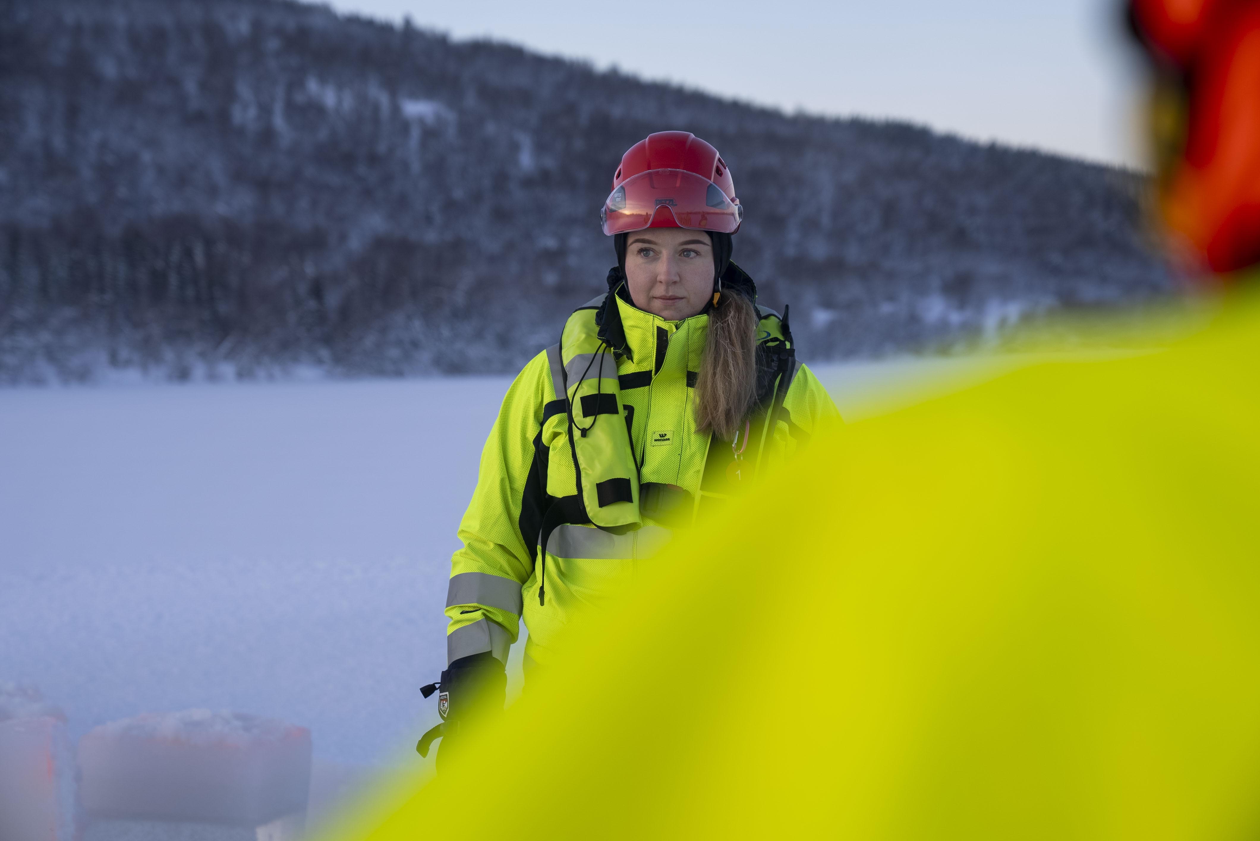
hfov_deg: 28.8
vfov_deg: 19.5
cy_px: 420
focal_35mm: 70
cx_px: 630
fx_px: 2451
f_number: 4
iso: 125
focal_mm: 70
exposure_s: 1/160
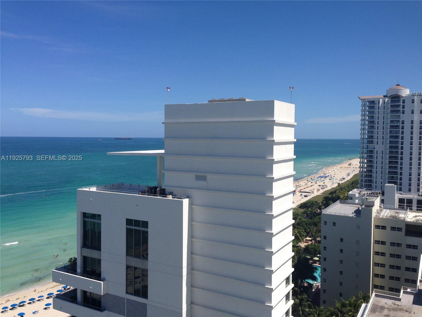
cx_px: 211
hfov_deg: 55.4
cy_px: 158
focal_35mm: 33
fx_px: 402
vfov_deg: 42.9
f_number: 2.4
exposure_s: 1/2262
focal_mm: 4.12
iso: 50
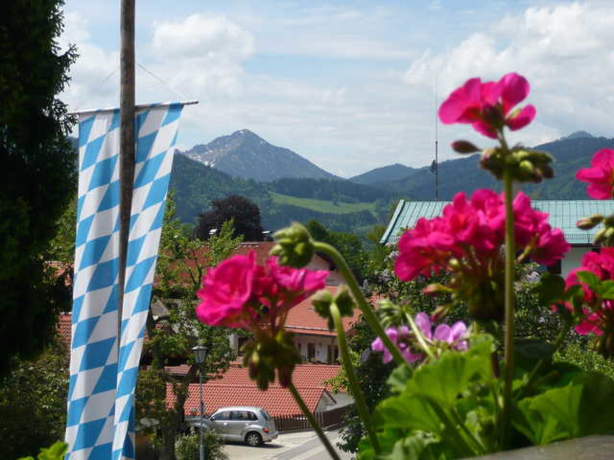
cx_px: 307
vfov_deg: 21.0
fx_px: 1242
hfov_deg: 27.8
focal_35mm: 70
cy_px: 230
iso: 100
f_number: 4.1
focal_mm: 9.5
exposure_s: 1/1000
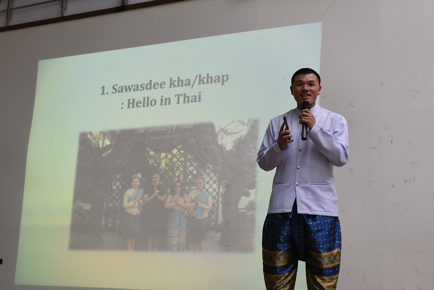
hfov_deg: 35.6
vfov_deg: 24.2
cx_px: 217
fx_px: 675
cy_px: 145
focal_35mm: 56
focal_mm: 56
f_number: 4.5
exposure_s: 1/320
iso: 2000
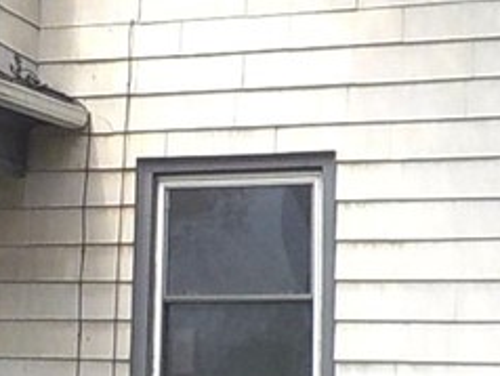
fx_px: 1865
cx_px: 13
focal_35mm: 129
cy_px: -2
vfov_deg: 11.4
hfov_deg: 15.0
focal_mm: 4.1
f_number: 3.3
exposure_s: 1/1600
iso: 125
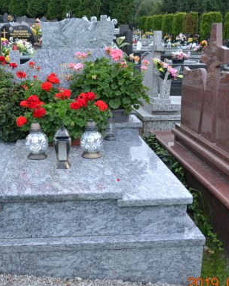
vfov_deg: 43.8
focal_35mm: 42
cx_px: 73
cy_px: 149
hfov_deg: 35.3
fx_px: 356
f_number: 3.5
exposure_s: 1/60
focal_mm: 18
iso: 1400
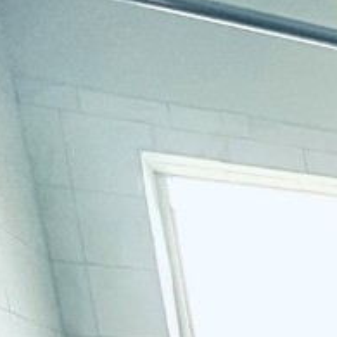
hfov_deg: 16.6
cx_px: 740
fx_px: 716
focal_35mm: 65
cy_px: 605
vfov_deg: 19.7
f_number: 2.2
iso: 320
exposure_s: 1/60
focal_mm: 2.22
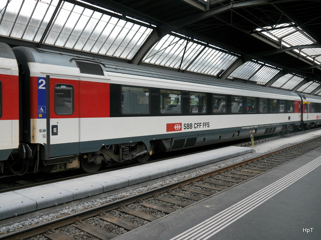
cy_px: 120
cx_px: 160
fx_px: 297
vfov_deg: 44.2
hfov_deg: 56.8
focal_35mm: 32
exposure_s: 1/60
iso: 160
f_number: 3.8
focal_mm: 16
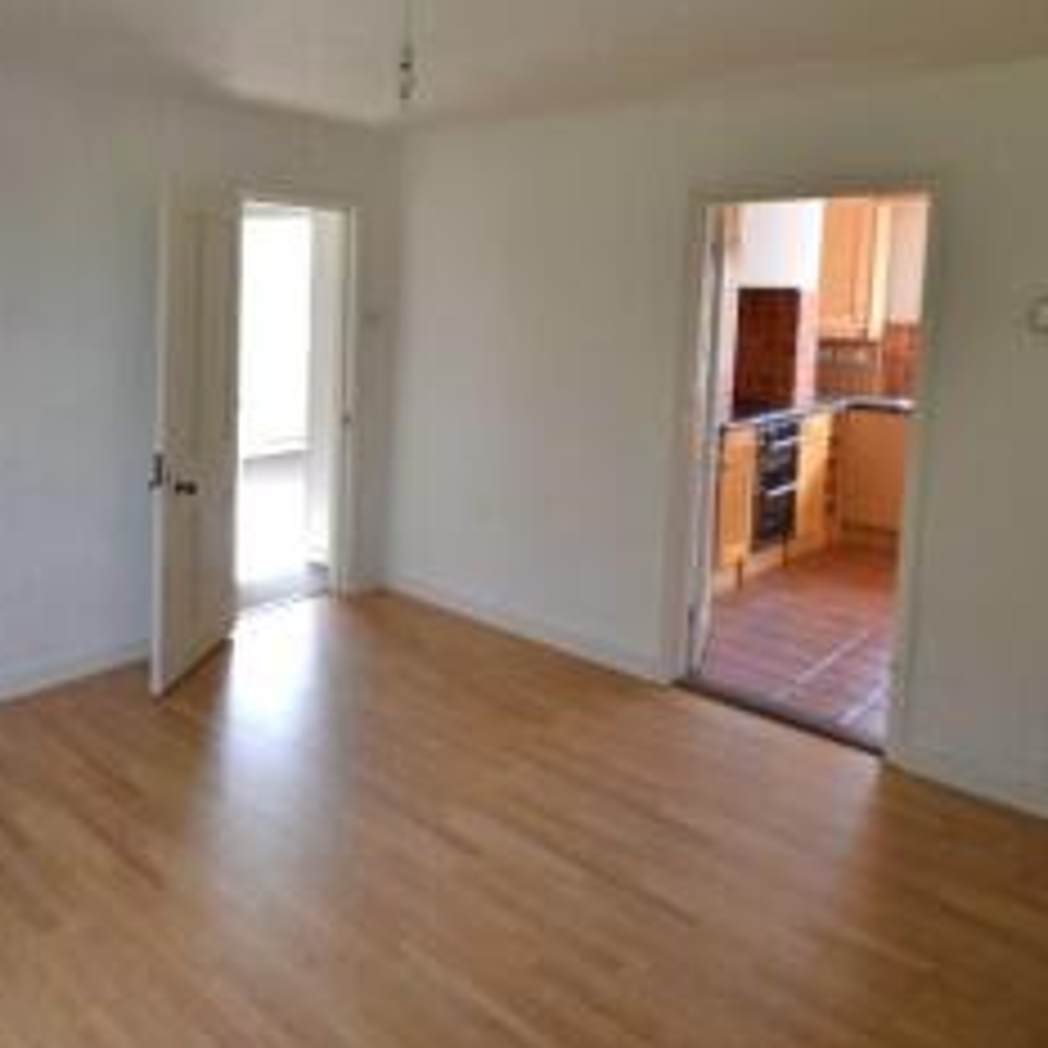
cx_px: 319
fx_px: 891
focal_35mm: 26
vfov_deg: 59.4
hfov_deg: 59.0
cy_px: 344
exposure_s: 1/80
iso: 400
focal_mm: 10
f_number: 4.5
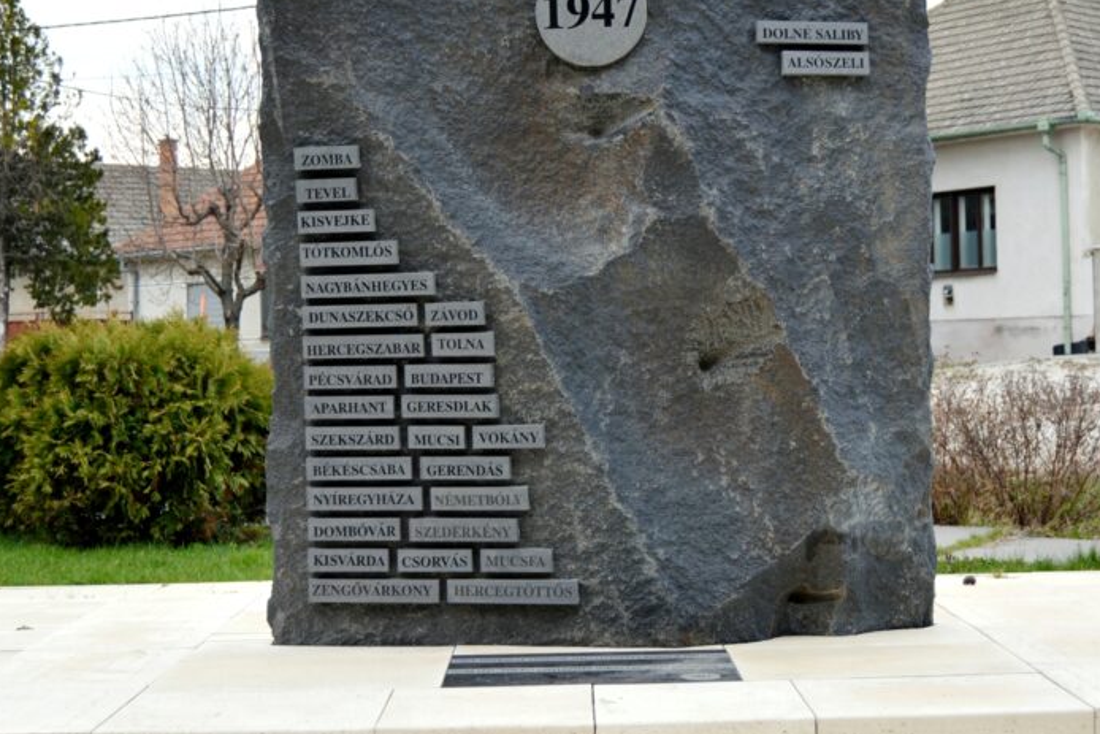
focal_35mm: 62
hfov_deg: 32.4
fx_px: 1895
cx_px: 598
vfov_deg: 21.9
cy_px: 323
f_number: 5
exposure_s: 1/100
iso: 100
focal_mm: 28
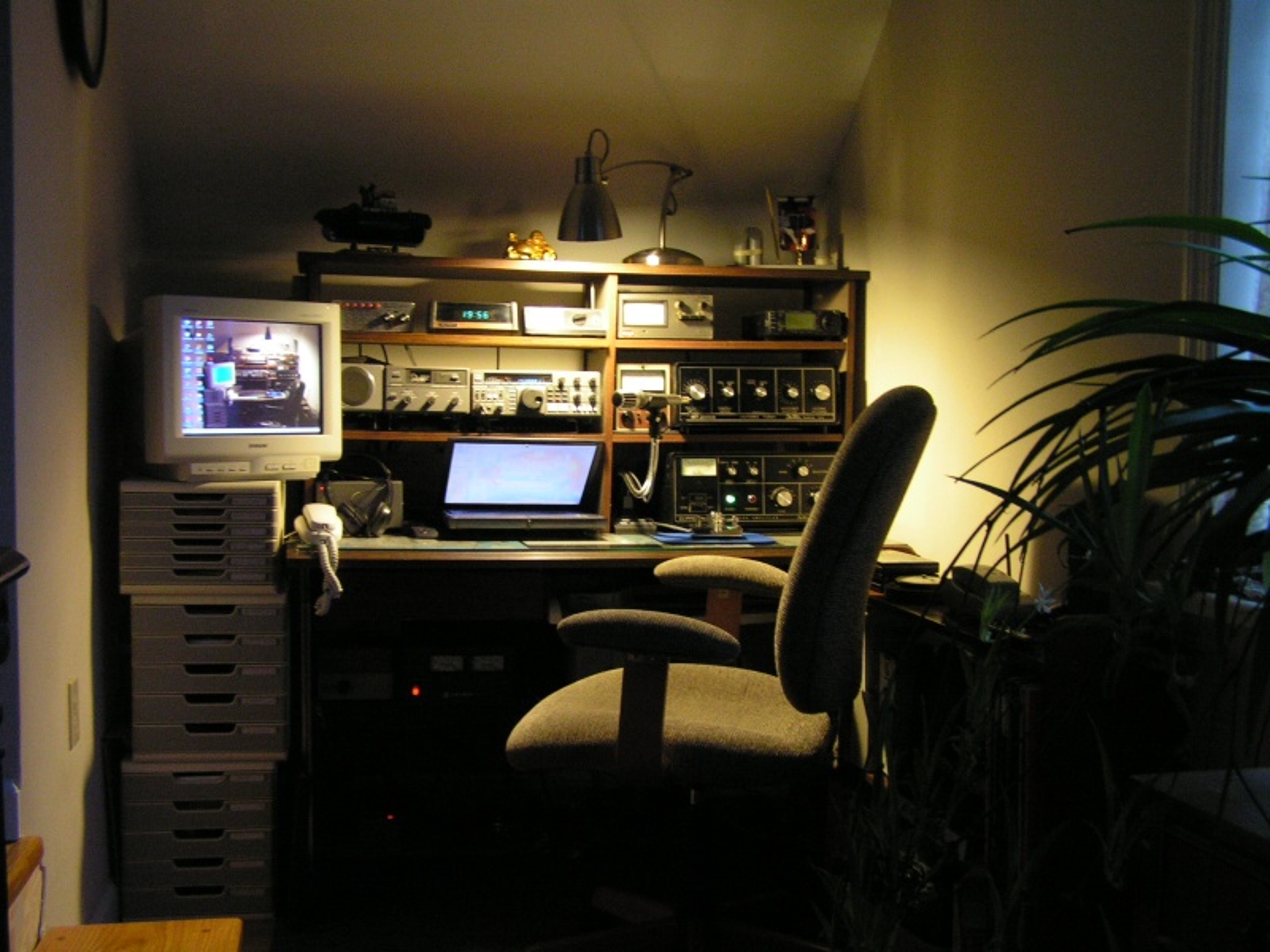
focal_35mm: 38
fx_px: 1394
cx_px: 635
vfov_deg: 37.7
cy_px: 476
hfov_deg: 49.0
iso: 200
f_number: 2.8
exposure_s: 1/8
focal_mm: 6.3
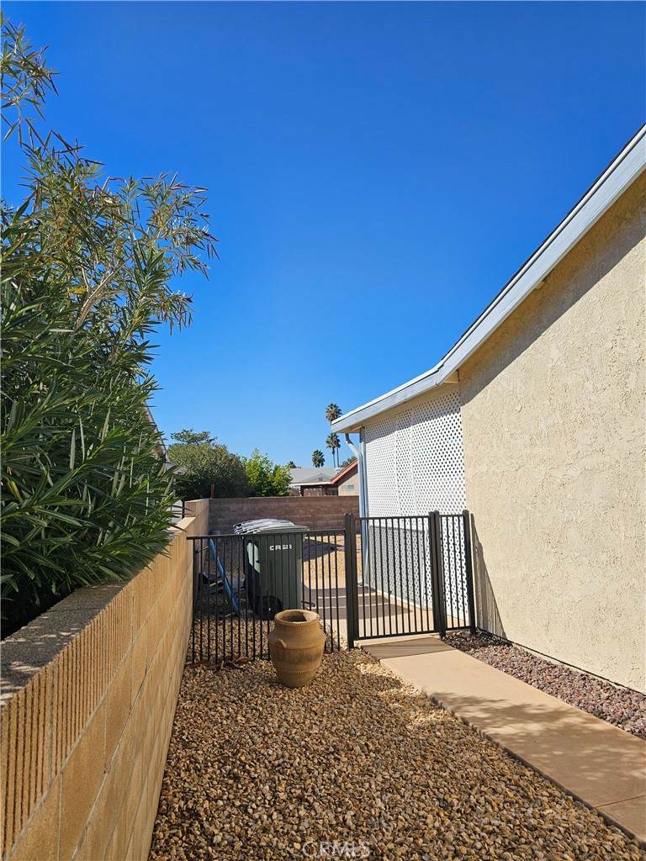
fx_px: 572
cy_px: 430
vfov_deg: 73.9
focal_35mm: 23
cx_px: 323
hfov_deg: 58.9
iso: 10
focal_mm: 6.3
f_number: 1.7
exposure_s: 1/1186
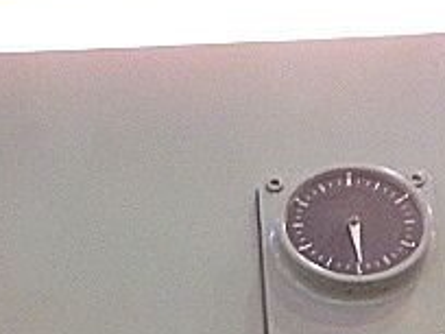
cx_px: 52
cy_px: 498
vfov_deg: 15.5
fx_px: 1131
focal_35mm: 88
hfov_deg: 21.8
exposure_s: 1/45
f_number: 3.5
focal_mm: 5
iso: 1000
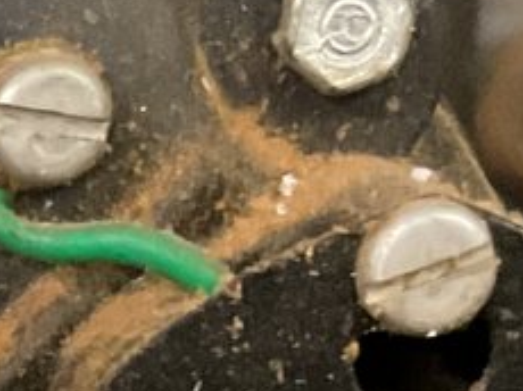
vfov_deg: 7.4
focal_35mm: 191
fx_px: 2883
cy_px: 822
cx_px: -440
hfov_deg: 9.8
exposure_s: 1/24
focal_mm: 3
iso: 500
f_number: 1.8
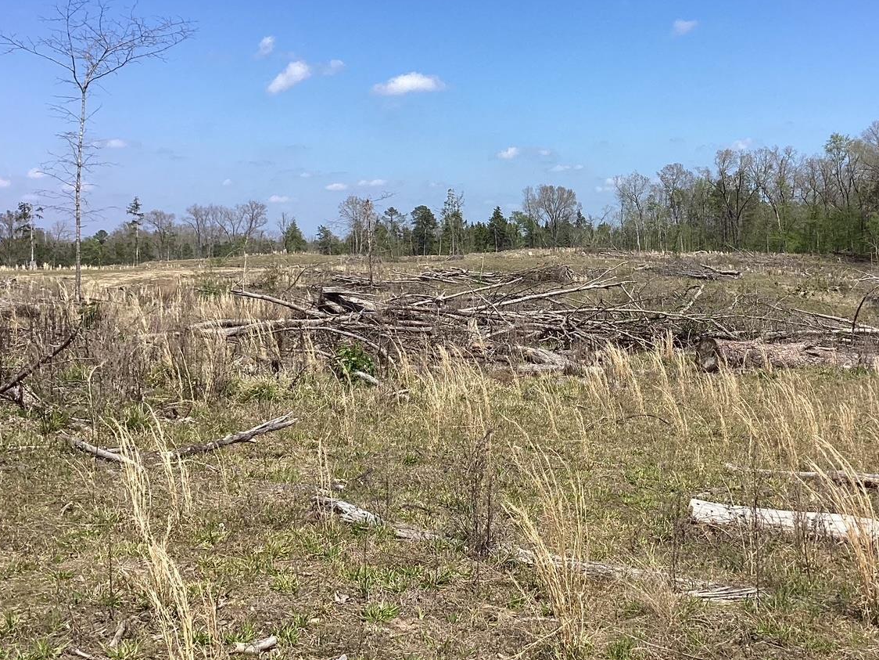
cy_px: 221
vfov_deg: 31.9
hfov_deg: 41.7
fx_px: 1143
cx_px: 557
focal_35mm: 45
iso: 25
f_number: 2.4
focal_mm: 3.3
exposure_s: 1/1481
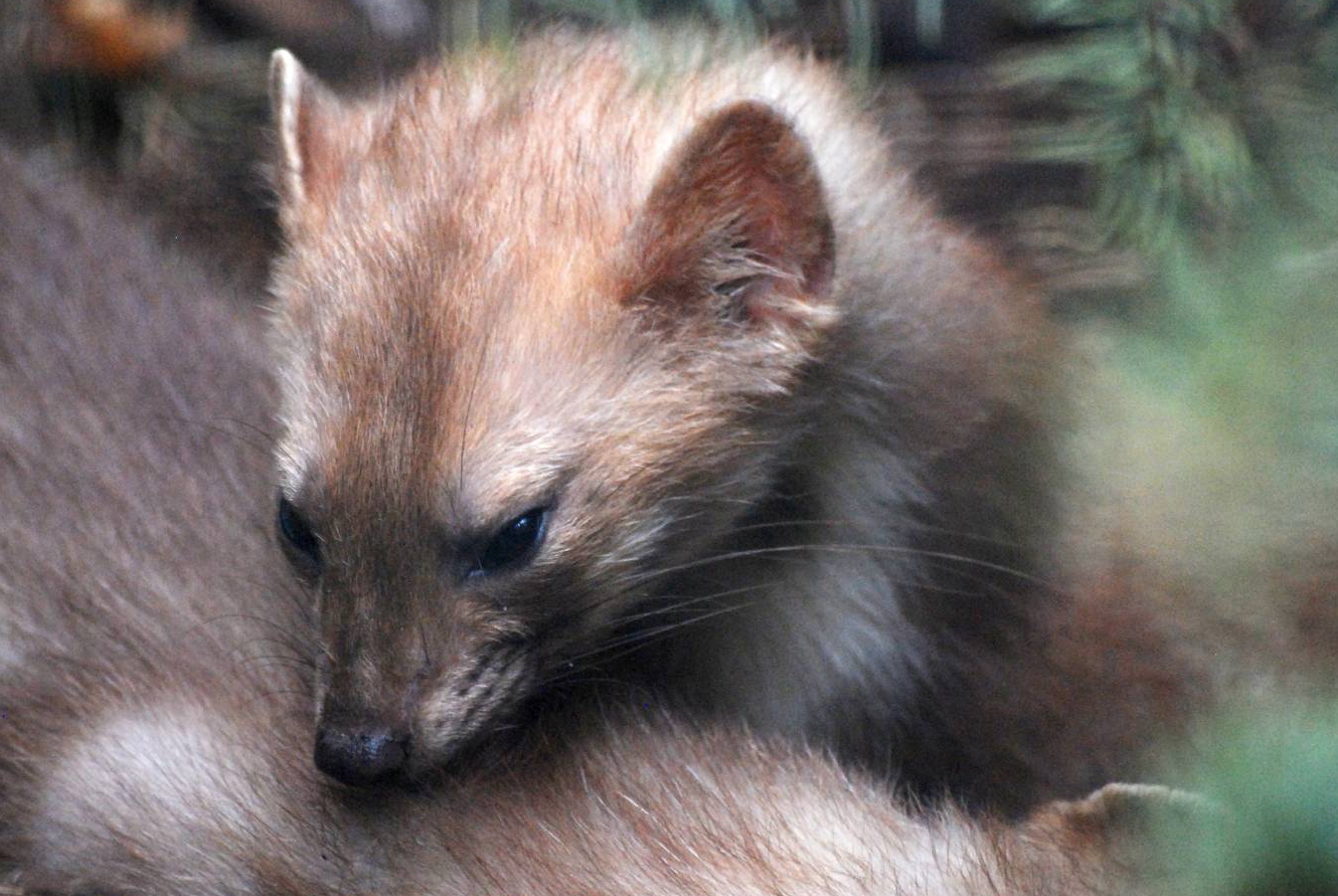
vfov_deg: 2.6
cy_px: 472
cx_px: 603
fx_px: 19908
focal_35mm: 535
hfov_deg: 3.8
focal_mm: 300
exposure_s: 1/160
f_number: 5.6
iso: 1000
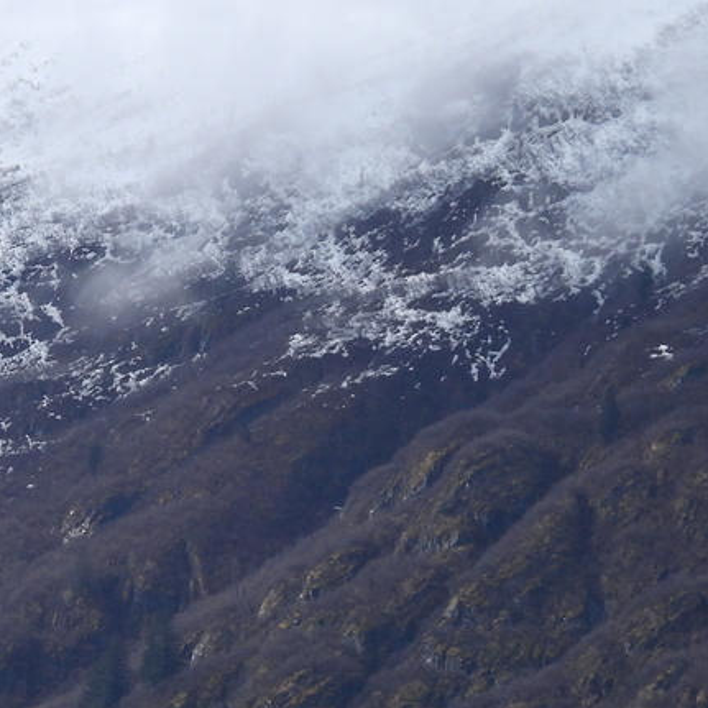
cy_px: 473
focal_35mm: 446
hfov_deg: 3.9
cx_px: -263
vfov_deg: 3.9
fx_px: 10320
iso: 100
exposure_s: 1/1000
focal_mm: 30.3
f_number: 4.5
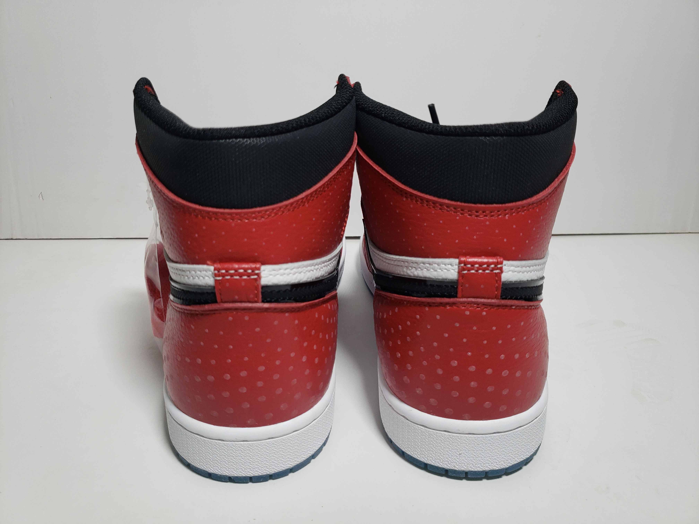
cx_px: 350
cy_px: 262
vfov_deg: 53.1
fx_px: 525
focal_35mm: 26
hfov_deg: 67.3
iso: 50
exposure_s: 1/370
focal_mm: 4.3
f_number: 1.5
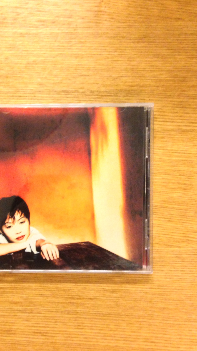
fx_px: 381
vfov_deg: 49.4
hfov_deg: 28.7
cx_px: 55
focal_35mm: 41
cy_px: 189
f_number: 2.4
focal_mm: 4.13
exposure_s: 1/20
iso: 400
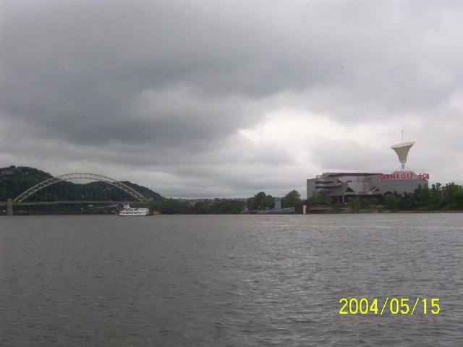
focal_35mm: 51
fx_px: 682
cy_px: 174
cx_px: 232
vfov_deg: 28.6
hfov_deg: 37.5
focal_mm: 7.88
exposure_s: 1/395
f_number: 5.97
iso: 100
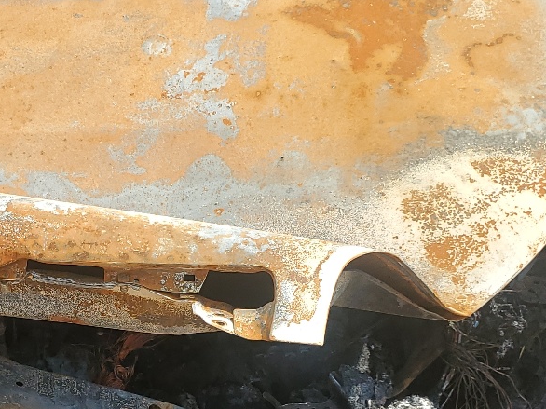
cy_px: 320
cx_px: 39
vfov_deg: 20.5
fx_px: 1119
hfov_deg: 26.4
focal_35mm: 71
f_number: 1.5
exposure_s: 1/2000
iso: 50
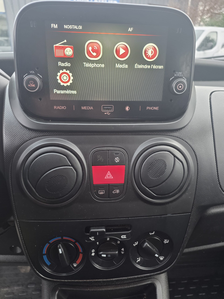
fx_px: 198
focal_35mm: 23
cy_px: 150
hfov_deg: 58.9
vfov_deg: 73.9
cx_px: 112
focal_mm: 6.25
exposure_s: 1/100
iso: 320
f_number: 1.7
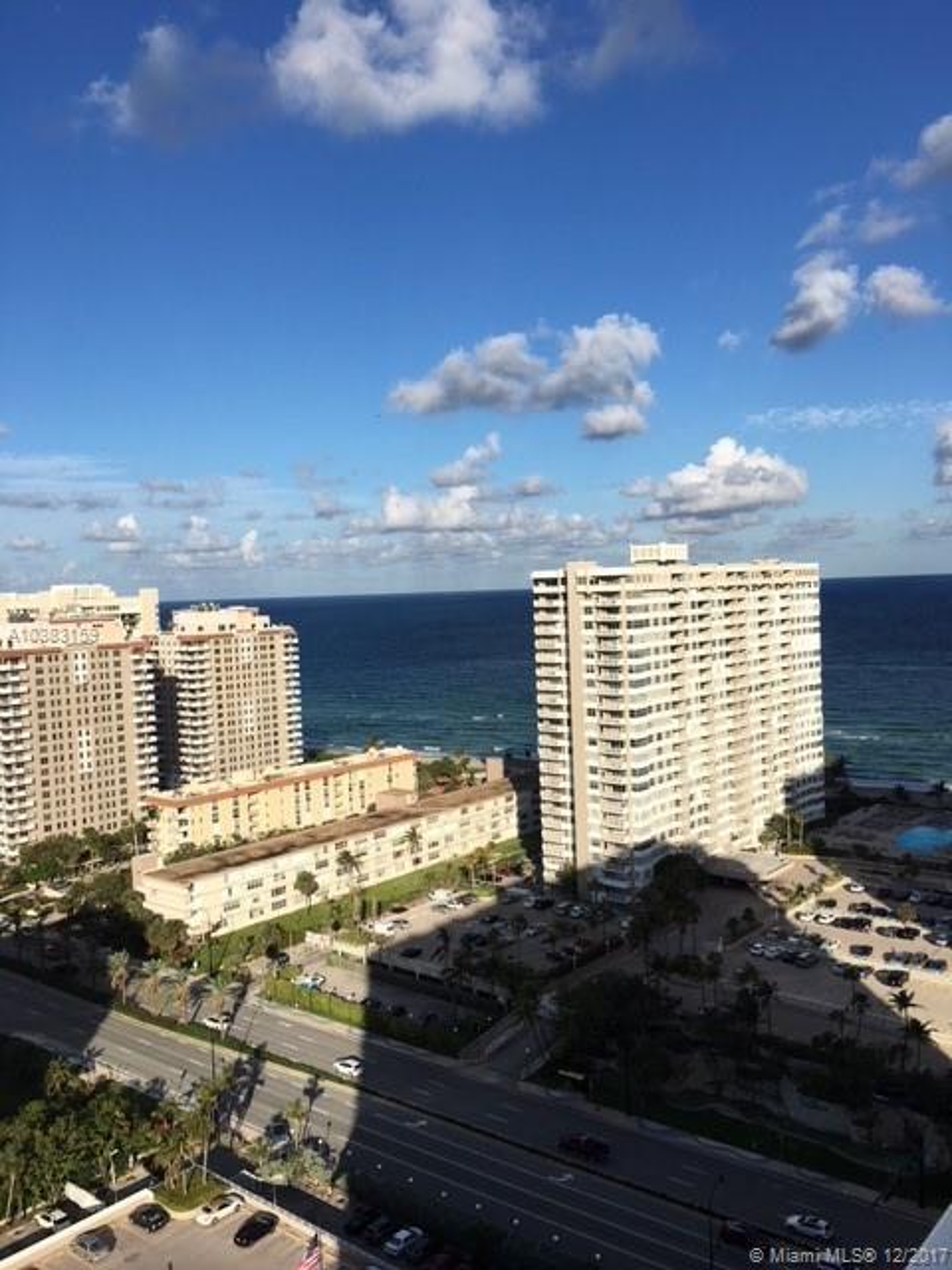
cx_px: 476
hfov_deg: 48.2
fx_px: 1063
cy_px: 635
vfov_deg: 61.7
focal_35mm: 29
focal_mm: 4.15
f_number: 2.2
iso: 25
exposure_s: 1/2747
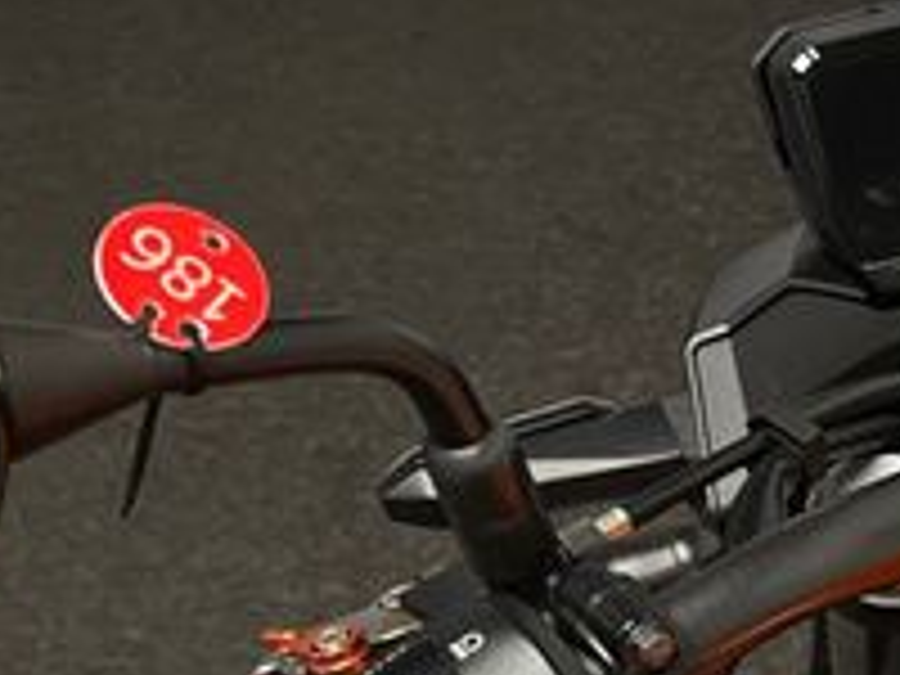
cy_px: 824
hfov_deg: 19.9
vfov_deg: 17.0
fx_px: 2158
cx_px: 1400
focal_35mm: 83
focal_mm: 5.1
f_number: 1.6
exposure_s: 1/50
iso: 100
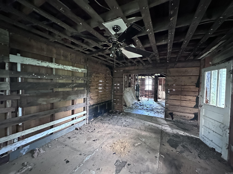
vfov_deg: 85.7
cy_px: 87
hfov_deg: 102.1
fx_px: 94
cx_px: 116
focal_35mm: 14
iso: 1250
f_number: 2.2
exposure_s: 1/41
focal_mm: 2.22
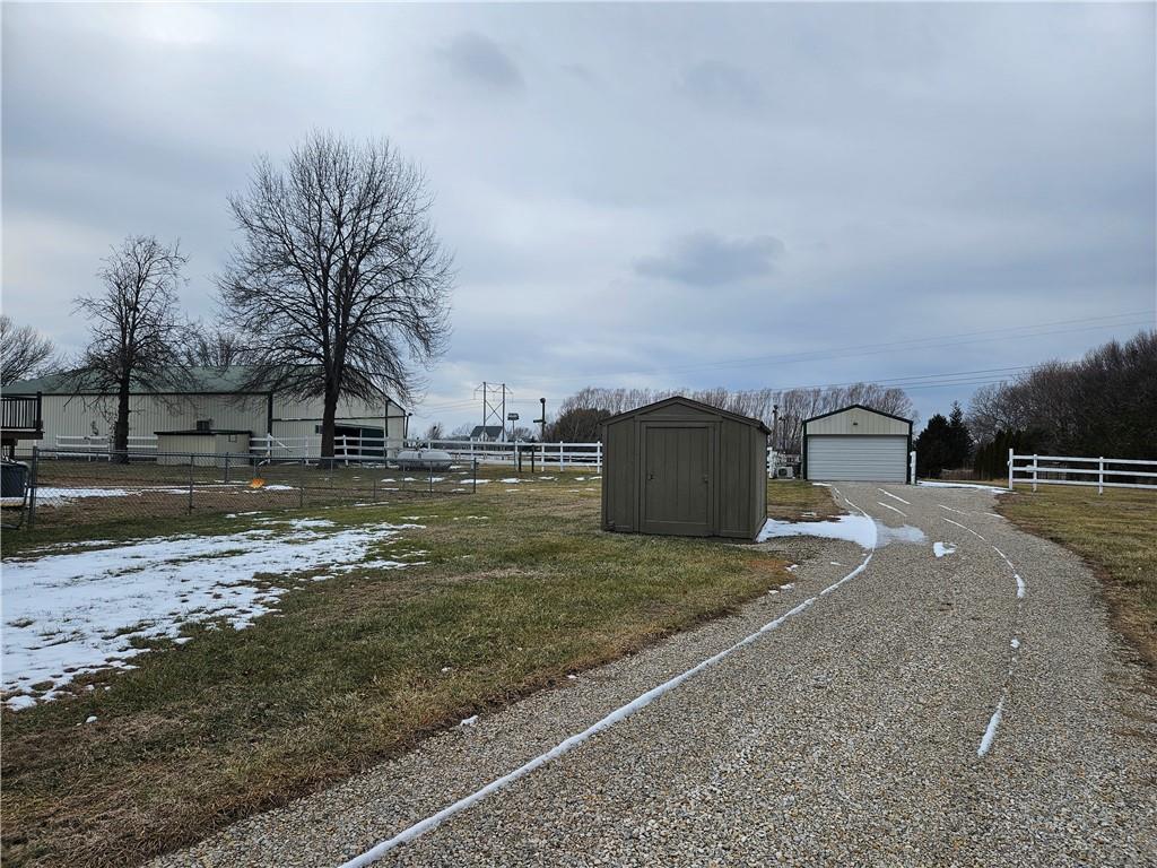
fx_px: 769
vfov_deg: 58.9
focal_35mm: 23
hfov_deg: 73.9
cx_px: 578
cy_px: 434
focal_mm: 5.4
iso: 25
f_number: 1.8
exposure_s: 1/1869
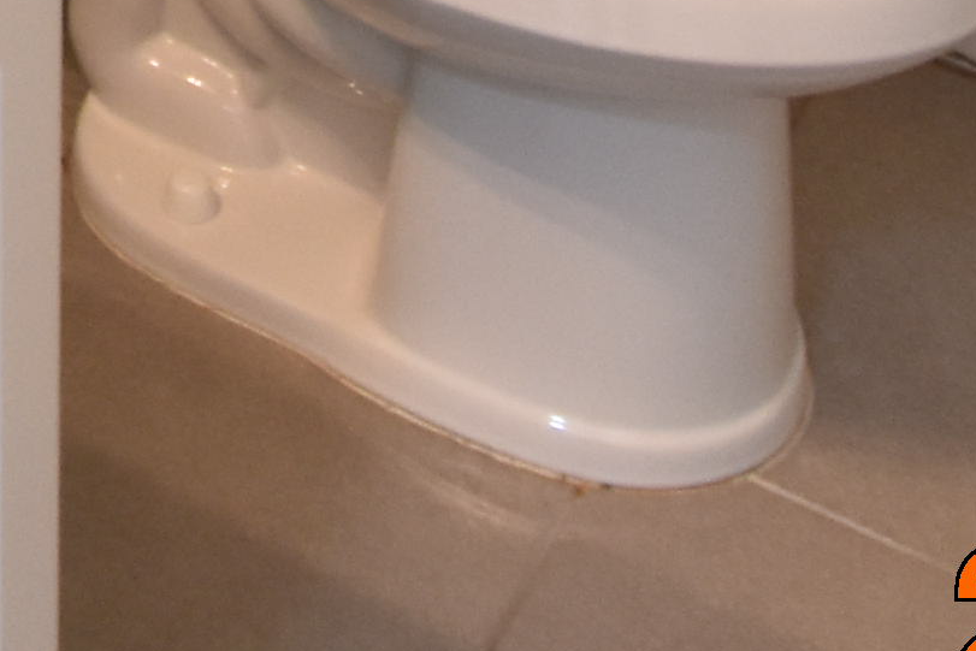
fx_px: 3010
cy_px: -1424
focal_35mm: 111
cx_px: -377
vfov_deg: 9.3
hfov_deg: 17.1
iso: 800
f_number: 3.5
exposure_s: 1/10
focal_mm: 10
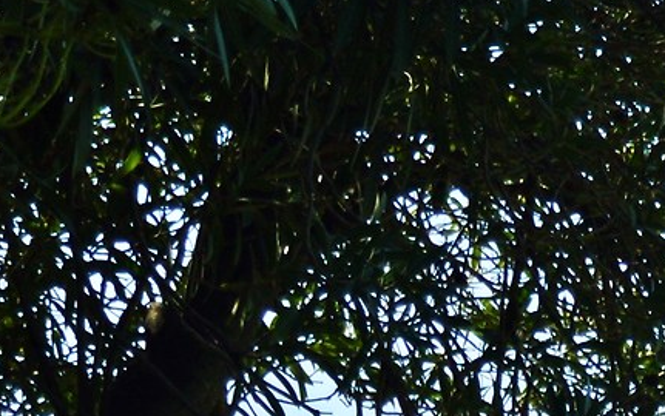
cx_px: 609
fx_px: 6166
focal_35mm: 340
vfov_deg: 3.8
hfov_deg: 6.2
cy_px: 1210
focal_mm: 40
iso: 200
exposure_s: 1/1250
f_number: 5.6
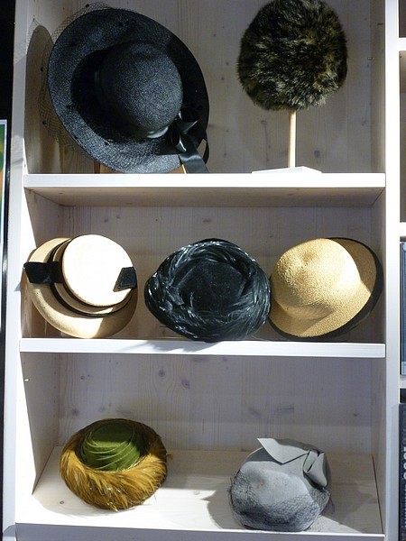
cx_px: 203
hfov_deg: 26.6
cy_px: 270
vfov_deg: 34.9
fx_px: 860
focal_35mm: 55
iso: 400
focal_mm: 9.9
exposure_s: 1/20
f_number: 4.2
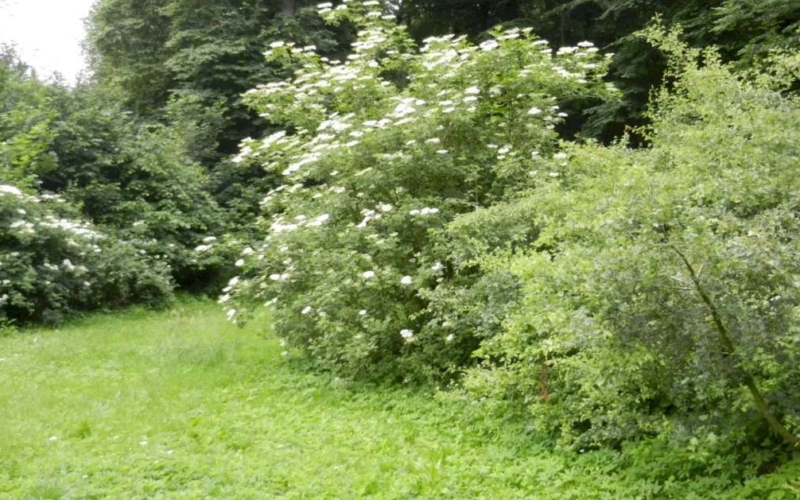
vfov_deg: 31.2
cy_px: 224
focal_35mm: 41
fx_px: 894
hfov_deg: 48.2
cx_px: 400
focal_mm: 6.9
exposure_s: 1/125
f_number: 4
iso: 800
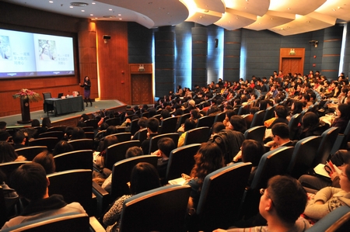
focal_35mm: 27
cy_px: 116
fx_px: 262
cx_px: 175
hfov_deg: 67.4
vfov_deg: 47.8
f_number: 3.5
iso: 1600
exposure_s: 1/30
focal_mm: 18
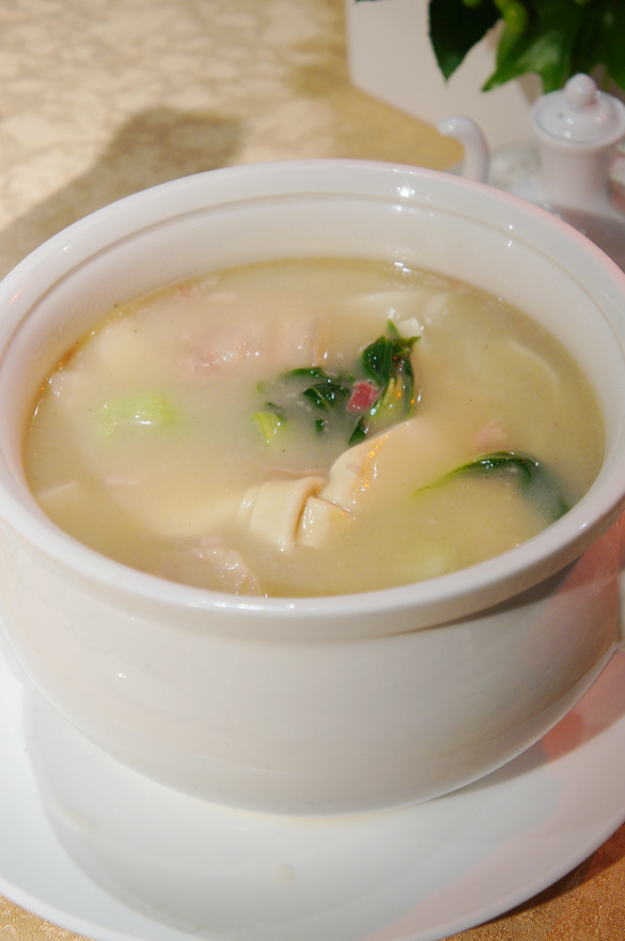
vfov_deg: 28.8
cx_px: 327
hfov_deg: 19.4
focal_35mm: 70
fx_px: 1826
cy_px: 420
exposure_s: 1/15
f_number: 5
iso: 400
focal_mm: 42
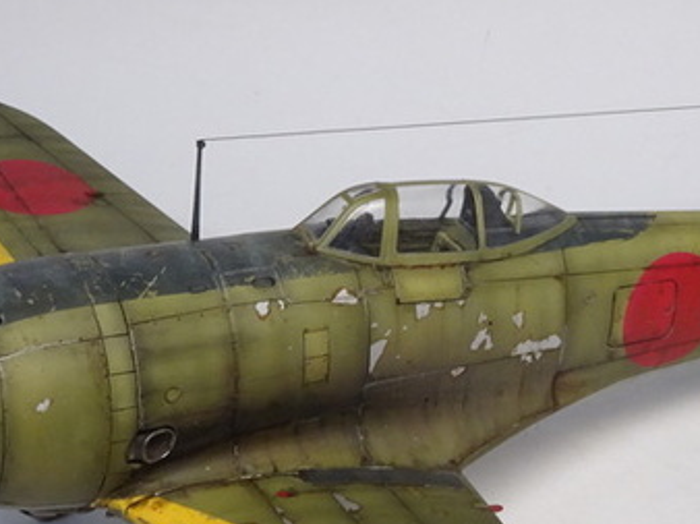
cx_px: 454
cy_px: 439
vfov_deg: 11.8
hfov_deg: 15.8
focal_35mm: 125
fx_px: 2526
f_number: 8
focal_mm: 11.32
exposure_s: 1/40
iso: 400
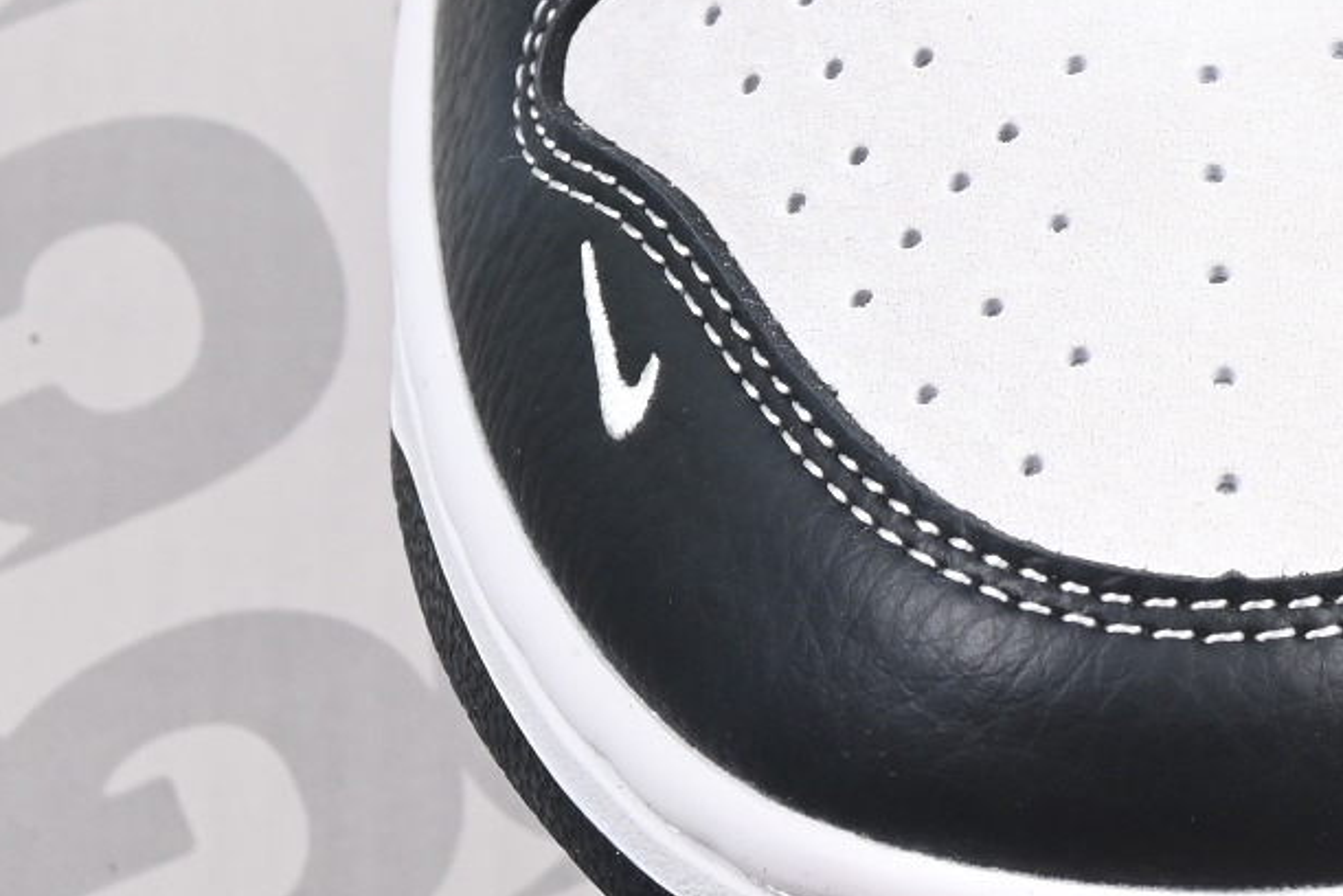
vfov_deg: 4.0
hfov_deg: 6.0
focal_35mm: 341
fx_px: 12720
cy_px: -187
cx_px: 1841
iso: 160
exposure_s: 1/60
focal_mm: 50
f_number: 6.3
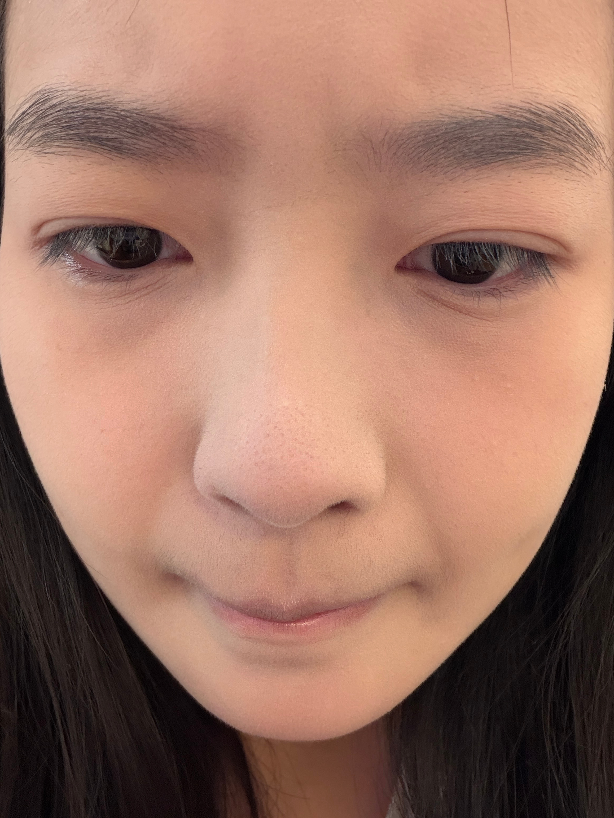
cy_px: 409
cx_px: 307
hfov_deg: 46.8
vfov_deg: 60.0
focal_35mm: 30
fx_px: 709
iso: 400
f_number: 1.9
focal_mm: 2.71
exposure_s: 1/38
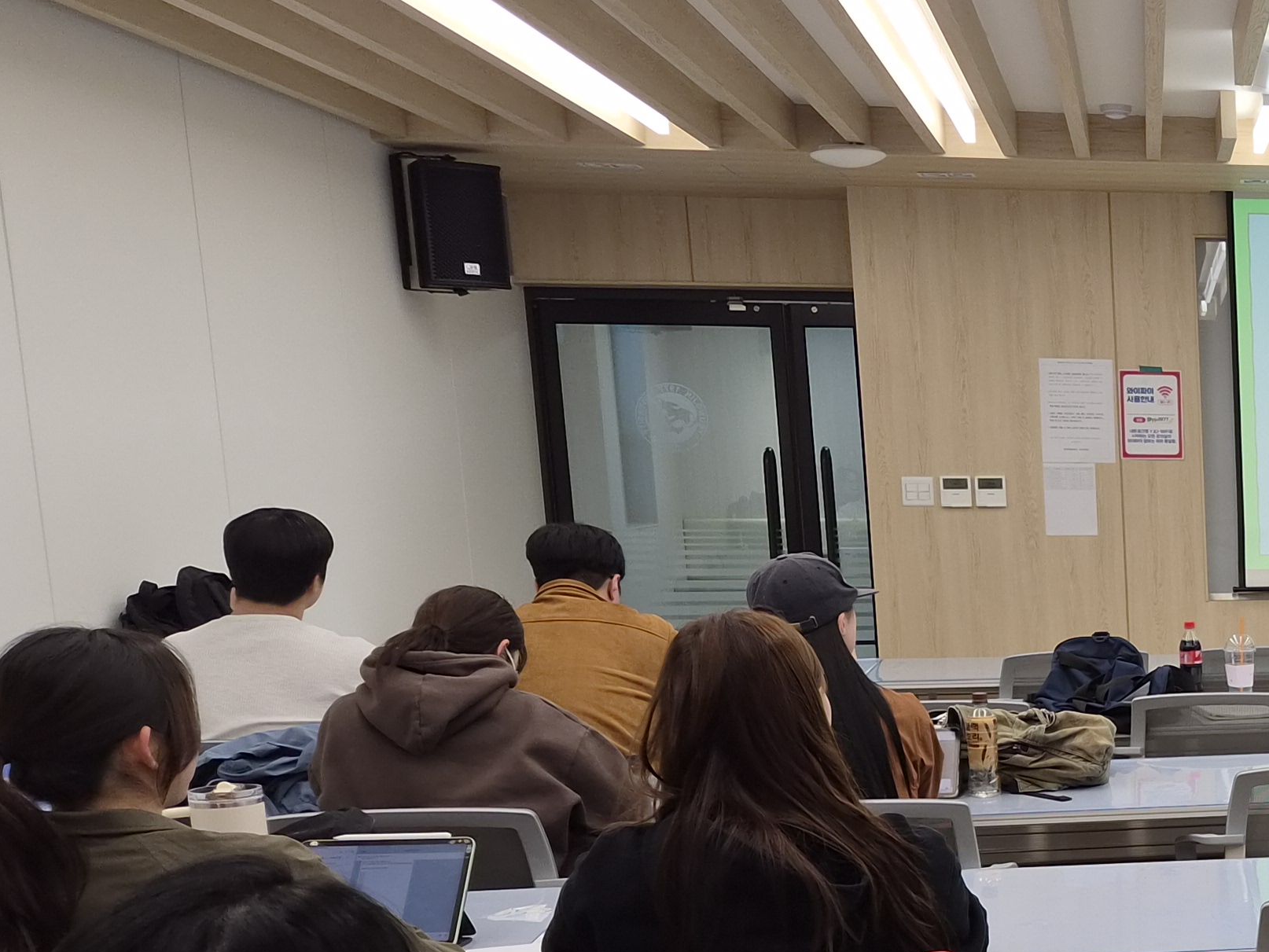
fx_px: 2090
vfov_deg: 25.0
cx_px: 1521
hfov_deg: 29.2
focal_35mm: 57
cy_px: 827
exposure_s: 1/124
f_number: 1.8
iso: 25
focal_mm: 5.4
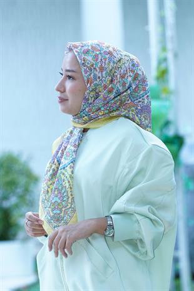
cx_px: 97
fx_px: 888
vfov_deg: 18.6
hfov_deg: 12.5
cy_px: 146
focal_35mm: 110
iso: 640
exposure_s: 1/125
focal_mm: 110
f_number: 4
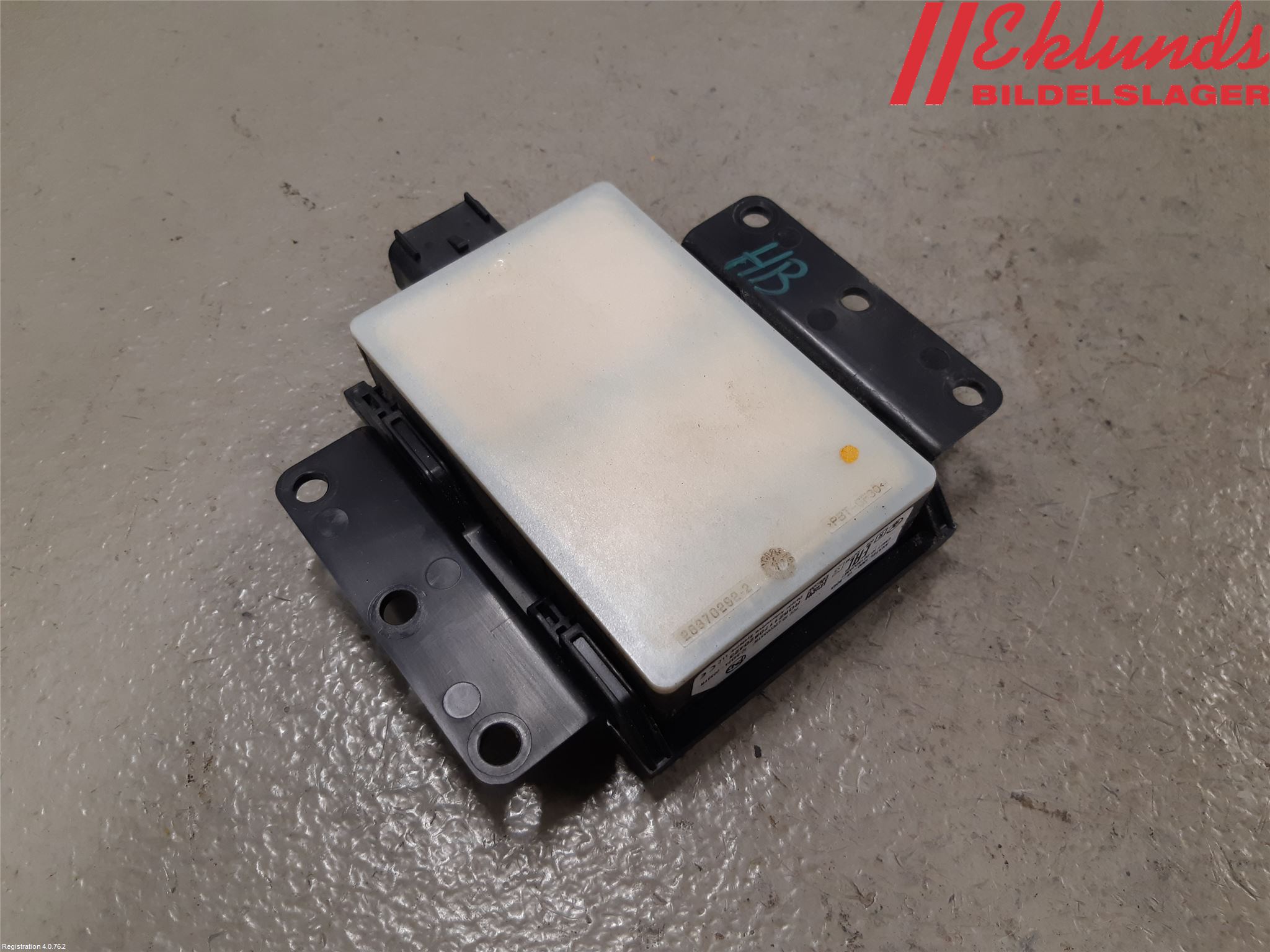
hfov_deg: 67.3
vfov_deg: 53.1
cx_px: 635
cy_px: 476
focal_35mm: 26
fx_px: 954
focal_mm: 3.93
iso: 80
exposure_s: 1/50
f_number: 1.7
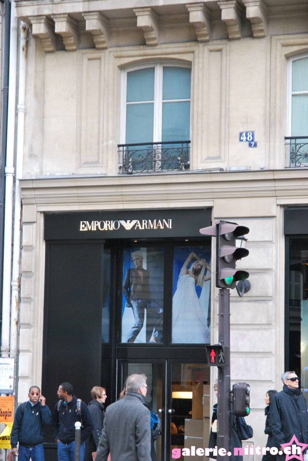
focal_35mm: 105
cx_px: 154
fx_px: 1344
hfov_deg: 13.1
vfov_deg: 19.4
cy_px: 230
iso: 1000
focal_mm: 70
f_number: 4.5
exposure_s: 1/125
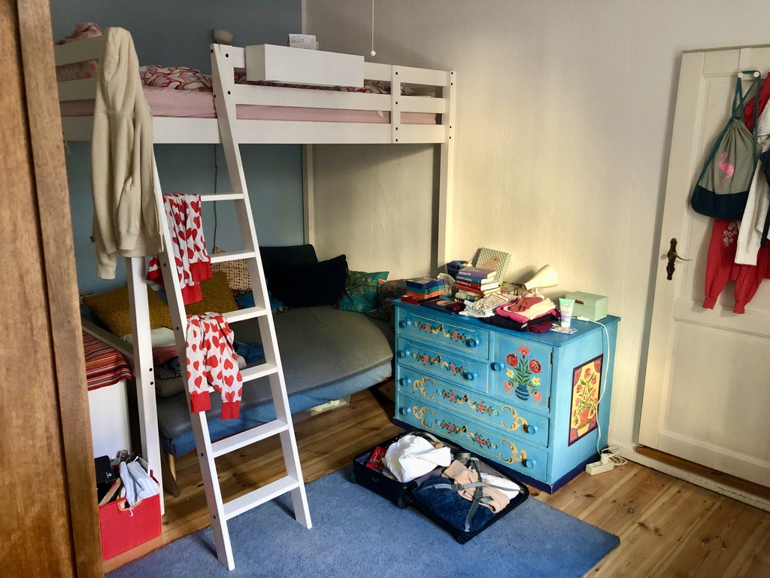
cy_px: 289
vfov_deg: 49.7
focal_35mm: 28
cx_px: 385
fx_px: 623
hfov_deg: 63.4
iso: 100
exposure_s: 1/15
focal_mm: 4
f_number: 1.8
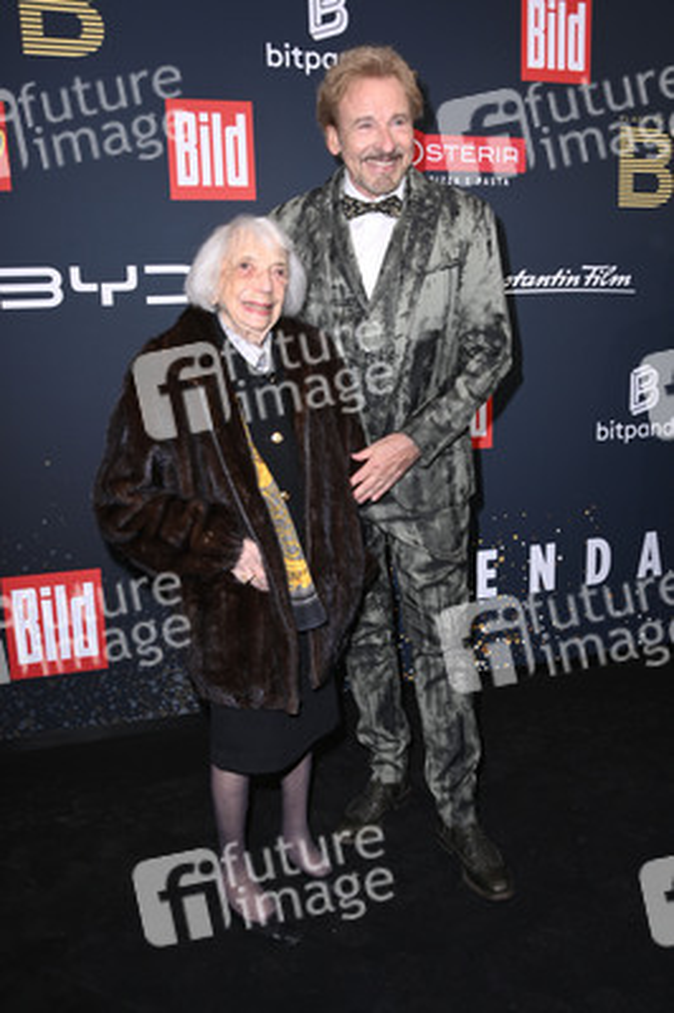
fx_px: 900
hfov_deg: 41.0
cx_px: 337
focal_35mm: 32
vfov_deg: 58.8
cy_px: 506
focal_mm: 32
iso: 320
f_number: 5.6
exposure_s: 1/250
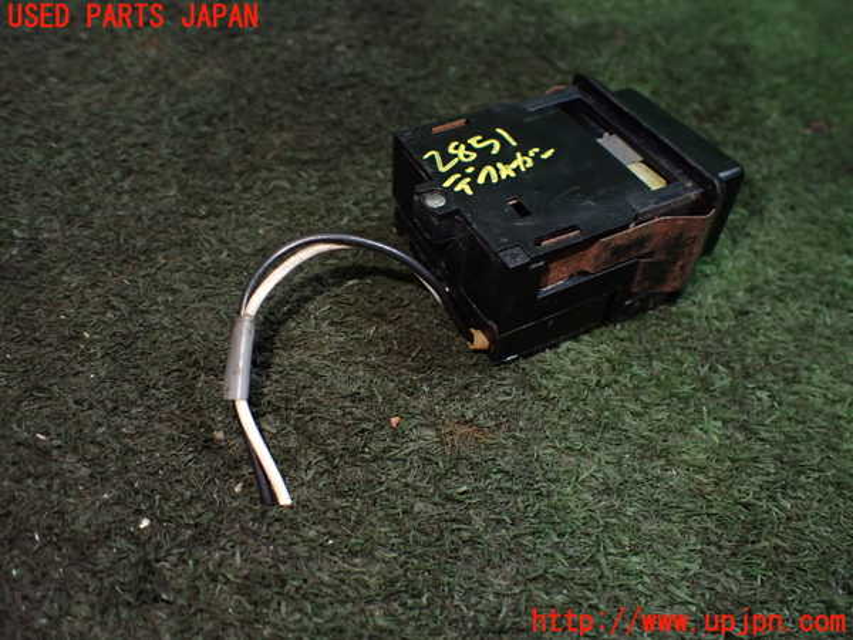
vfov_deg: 46.8
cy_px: 320
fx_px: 739
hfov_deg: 60.0
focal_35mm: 30
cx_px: 426
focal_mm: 5.4
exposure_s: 1/125
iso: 500
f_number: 2.3
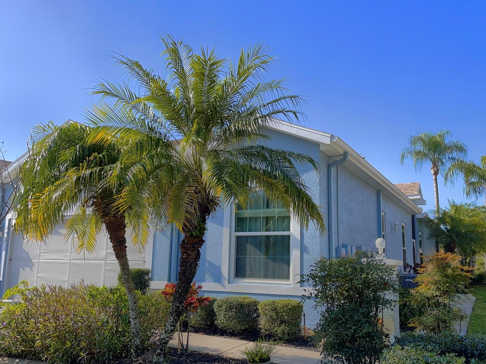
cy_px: 200
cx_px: 260
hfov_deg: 61.6
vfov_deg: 48.1
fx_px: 407
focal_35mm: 29
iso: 32
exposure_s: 1/3300
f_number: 1.6
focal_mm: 4.2
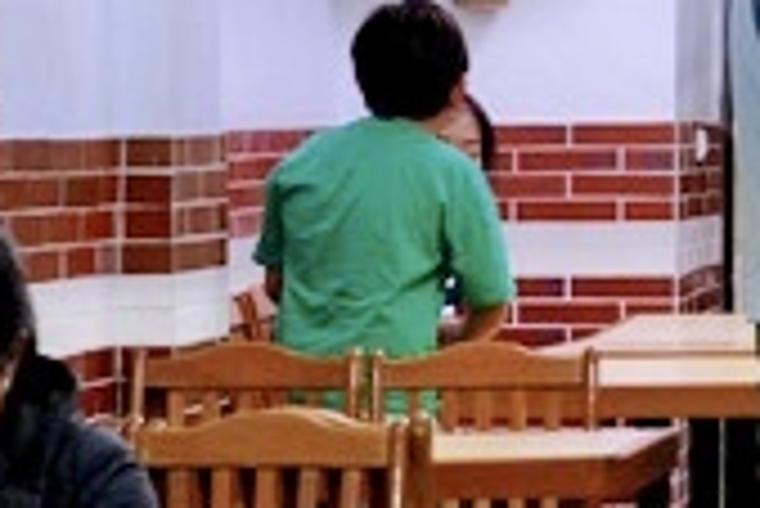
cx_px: 1156
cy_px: 191
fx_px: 5768
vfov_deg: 5.0
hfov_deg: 7.4
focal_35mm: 273
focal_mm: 45
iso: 640
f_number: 4
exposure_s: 1/50
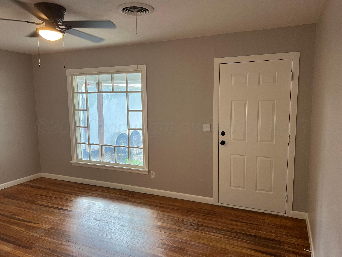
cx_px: 171
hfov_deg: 67.3
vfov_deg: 53.1
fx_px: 257
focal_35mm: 26
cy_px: 128
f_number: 1.5
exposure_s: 1/60
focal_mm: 5.7
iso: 125
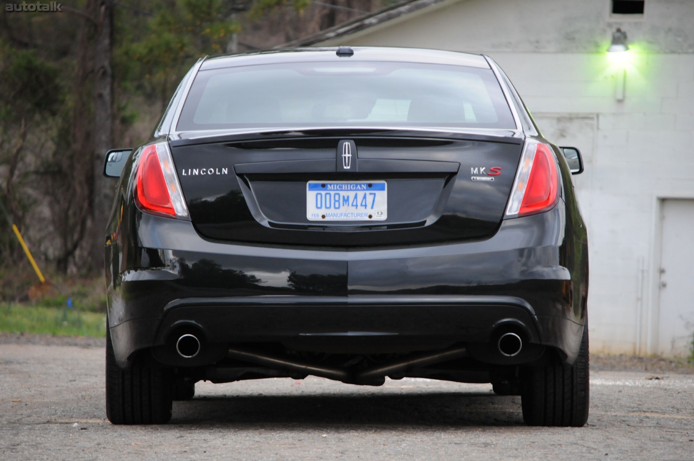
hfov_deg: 10.2
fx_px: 3899
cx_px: 347
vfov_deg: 6.8
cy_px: 230
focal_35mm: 202
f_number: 5
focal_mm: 135
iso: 1000
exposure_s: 1/100
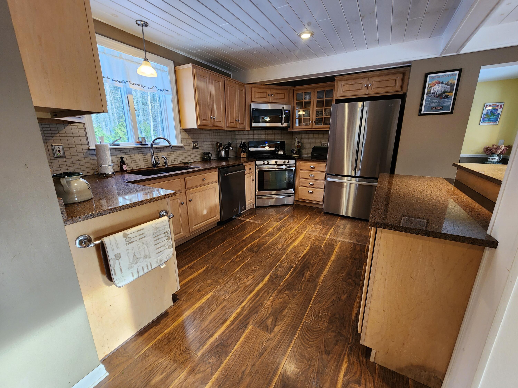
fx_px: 195
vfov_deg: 89.9
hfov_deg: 106.2
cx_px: 259
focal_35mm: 13
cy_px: 194
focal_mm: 2.2
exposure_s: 1/60
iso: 200
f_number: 2.2
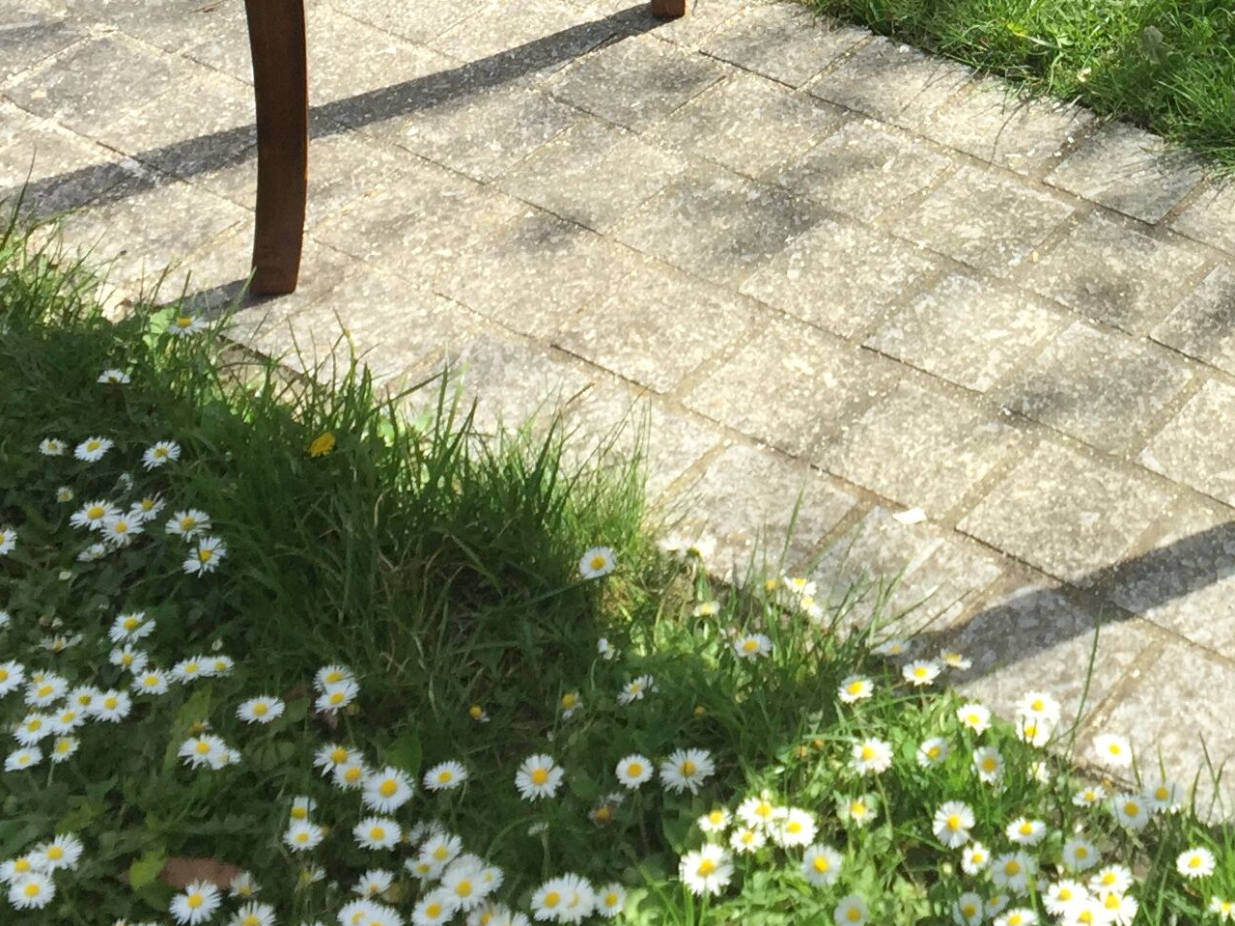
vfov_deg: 19.0
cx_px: 1138
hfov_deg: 25.4
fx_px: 2640
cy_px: -115
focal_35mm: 74
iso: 32
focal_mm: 4.15
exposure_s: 1/942
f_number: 2.2
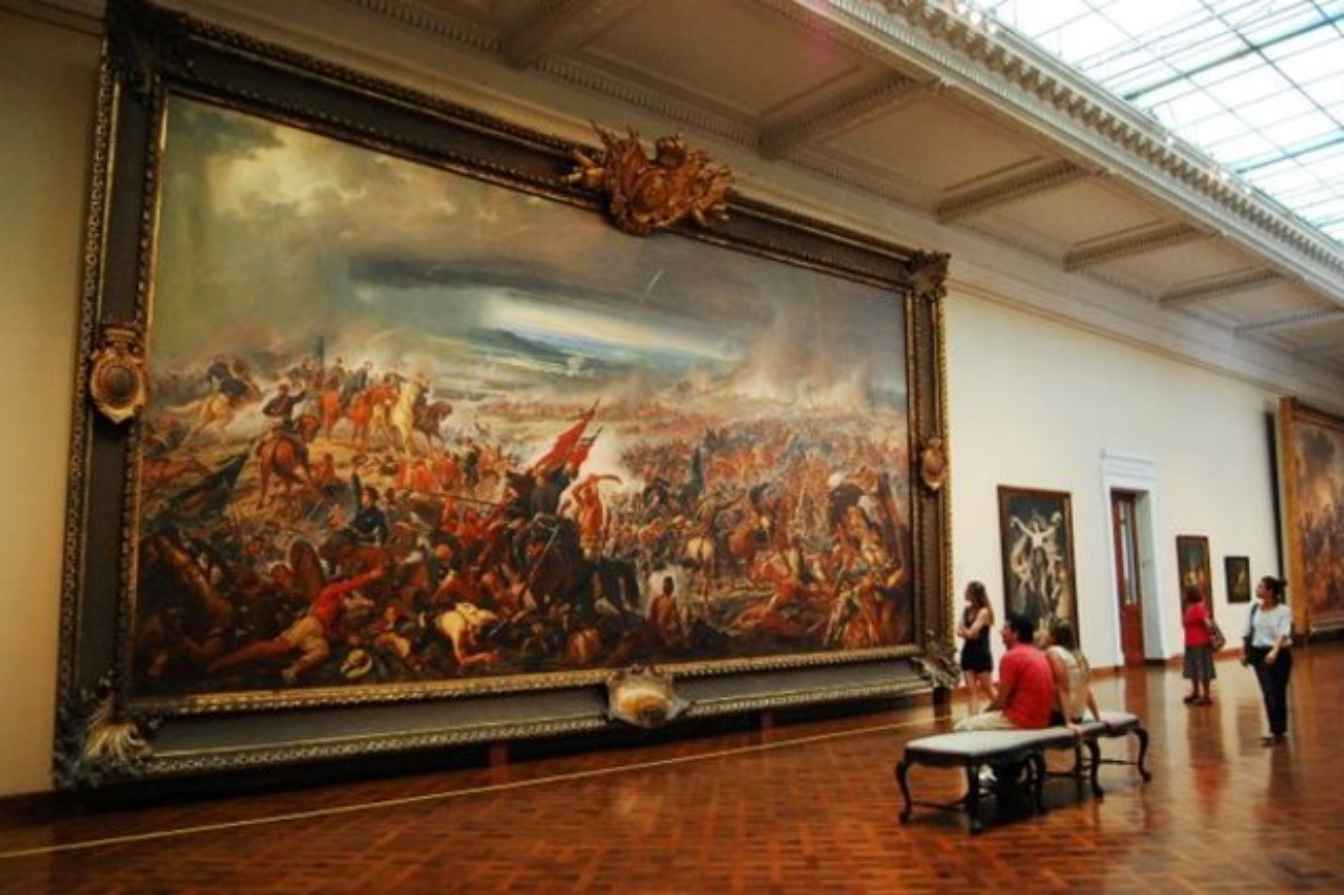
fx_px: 1007
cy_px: 448
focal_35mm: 27
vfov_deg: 47.9
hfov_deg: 67.4
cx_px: 672
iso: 1600
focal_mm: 18
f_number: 3.5
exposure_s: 1/30
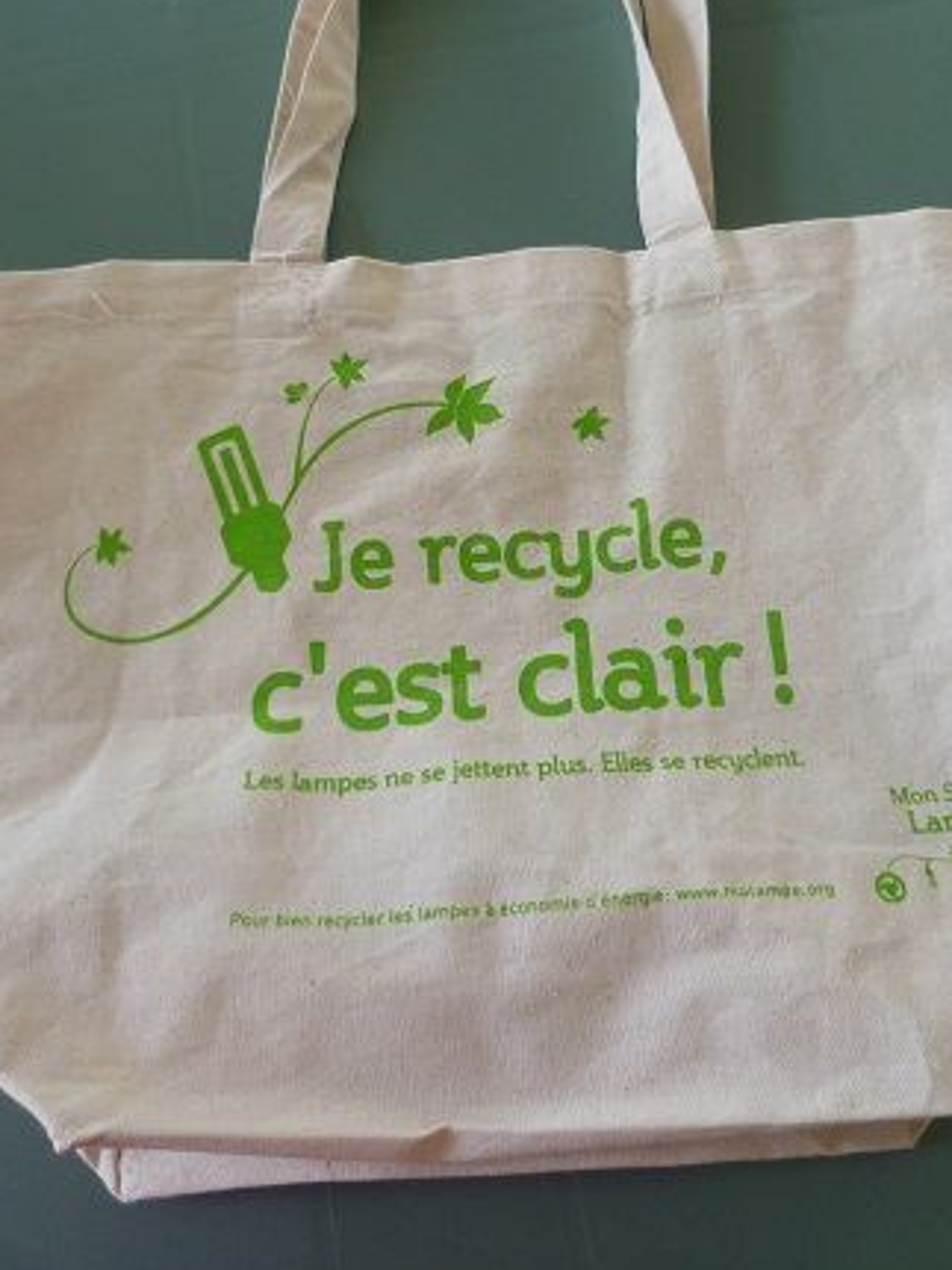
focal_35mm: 39
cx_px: 539
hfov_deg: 36.7
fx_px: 1431
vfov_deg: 47.2
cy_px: 442
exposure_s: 1/40
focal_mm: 5
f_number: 2.8
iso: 80
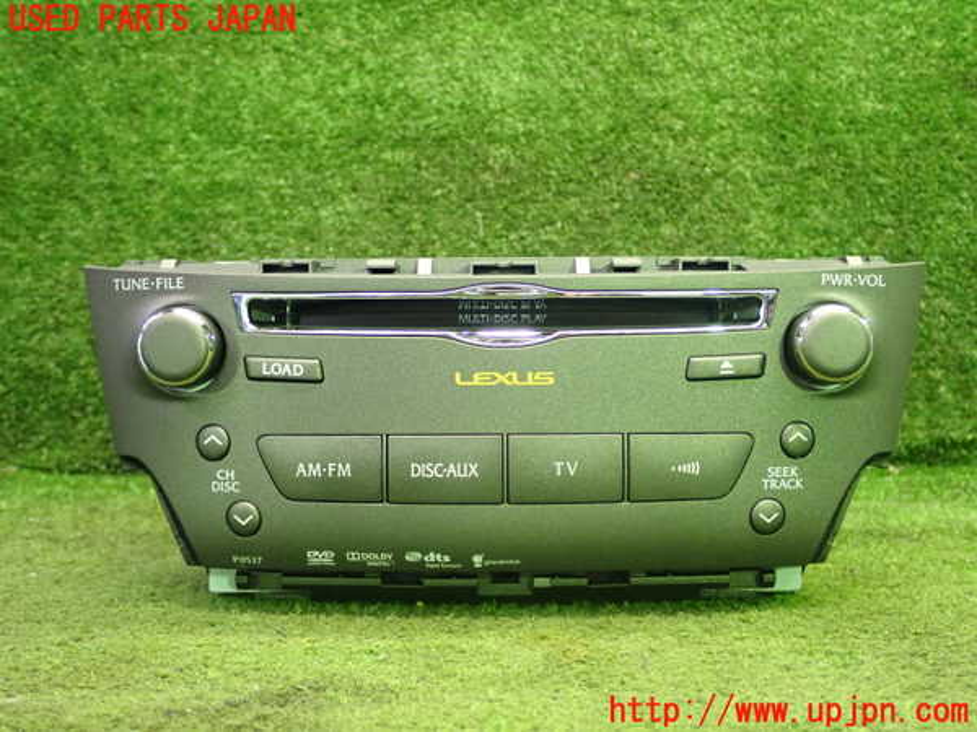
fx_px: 1242
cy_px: 366
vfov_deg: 32.9
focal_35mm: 44
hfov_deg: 42.9
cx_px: 488
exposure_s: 1/20
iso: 800
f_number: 2.9
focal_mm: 7.84
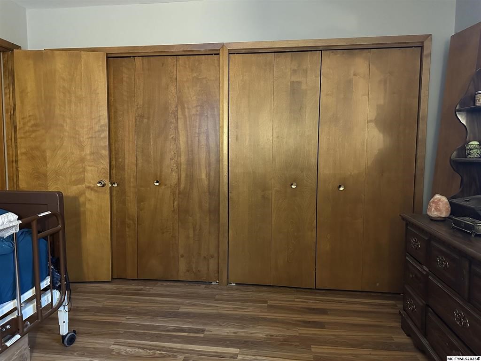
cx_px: 240
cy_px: 180
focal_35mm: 24
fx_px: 333
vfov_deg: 56.8
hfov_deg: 71.6
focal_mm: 6.86
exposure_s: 1/30
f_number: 1.78
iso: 1000
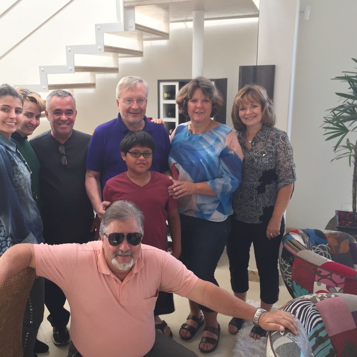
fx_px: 408
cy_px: 177
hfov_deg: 47.0
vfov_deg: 47.2
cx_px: 148
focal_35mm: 35
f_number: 2.2
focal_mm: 4.15
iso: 50
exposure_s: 1/30
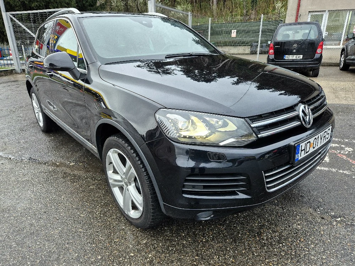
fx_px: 236
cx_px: 178
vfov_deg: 58.9
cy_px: 133
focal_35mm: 23
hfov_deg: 73.9
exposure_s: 1/65.4
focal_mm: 5.4
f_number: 1.8
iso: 100
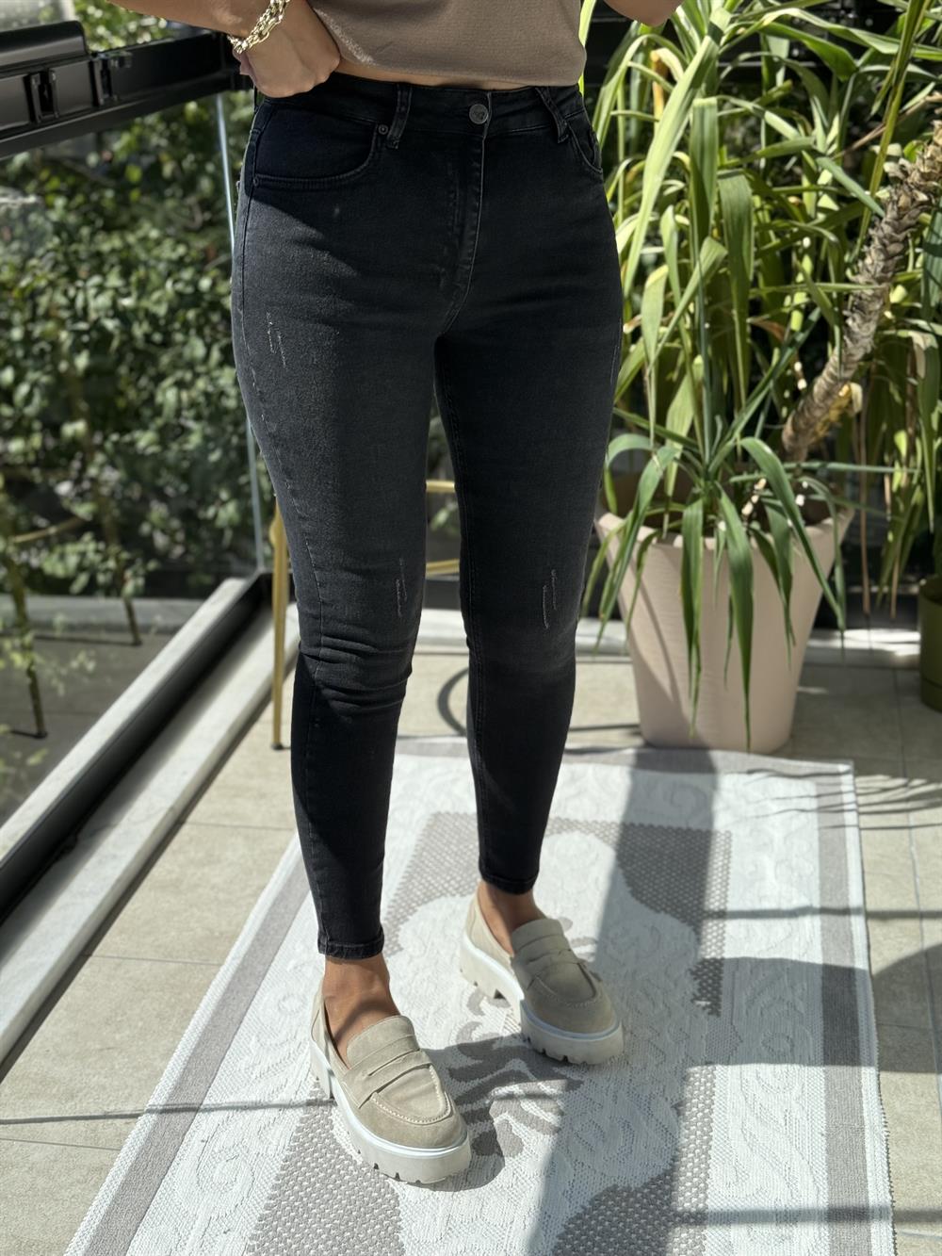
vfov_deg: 39.7
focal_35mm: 48
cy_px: 628
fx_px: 1741
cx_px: 471
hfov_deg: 30.3
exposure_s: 1/1543
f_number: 1.78
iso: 64
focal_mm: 6.76
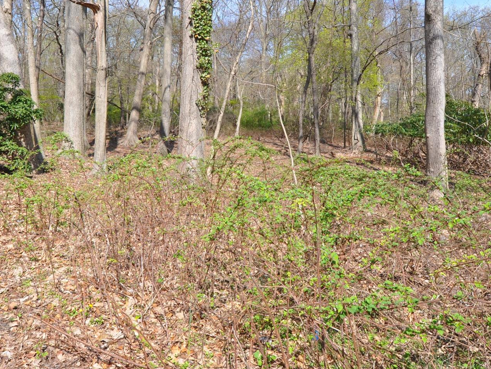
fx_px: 397
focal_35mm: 28
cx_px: 234
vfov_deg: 48.4
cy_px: 107
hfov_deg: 63.4
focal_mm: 12
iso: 200
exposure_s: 1/320
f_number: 9
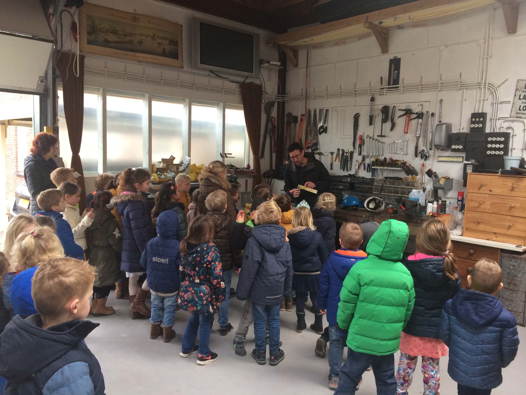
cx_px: 263
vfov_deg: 48.2
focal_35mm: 29
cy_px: 198
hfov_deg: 61.7
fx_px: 441
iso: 64
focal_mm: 4.15
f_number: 2.2
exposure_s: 1/33
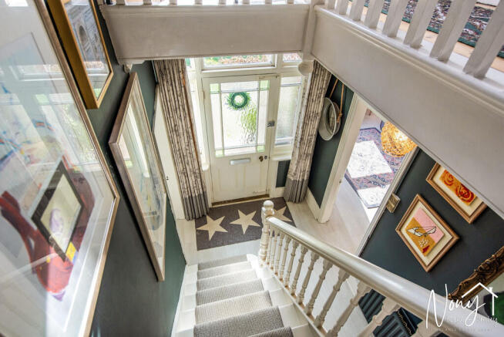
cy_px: 168
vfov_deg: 64.6
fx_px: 266
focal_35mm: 19
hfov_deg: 86.9
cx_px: 252
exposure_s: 1/200
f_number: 7.1
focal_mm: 19
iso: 400
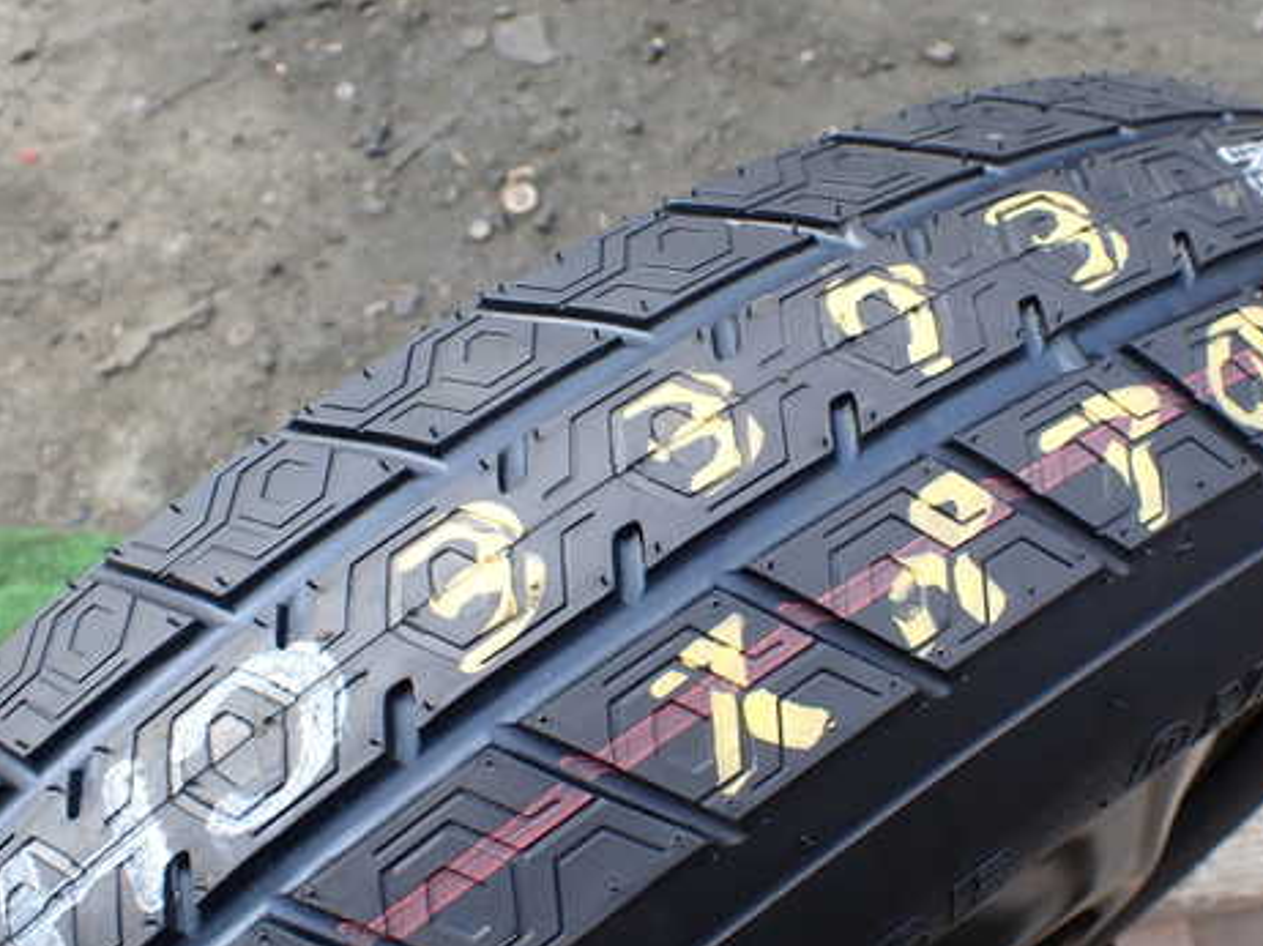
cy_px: 500
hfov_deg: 47.6
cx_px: 768
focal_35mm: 39
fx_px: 1422
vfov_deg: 36.8
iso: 100
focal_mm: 5.4
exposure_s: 1/250
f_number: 3.2
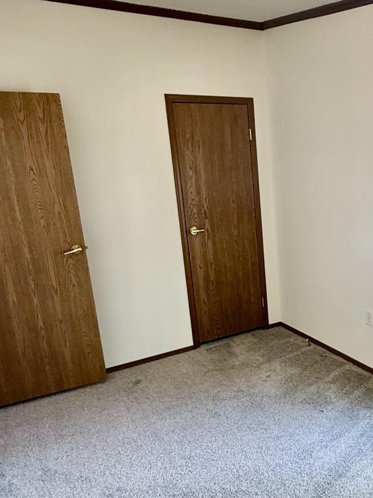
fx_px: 431
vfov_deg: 59.8
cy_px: 277
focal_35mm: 30
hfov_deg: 44.9
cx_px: 289
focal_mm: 2.22
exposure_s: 1/60
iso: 200
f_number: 2.2
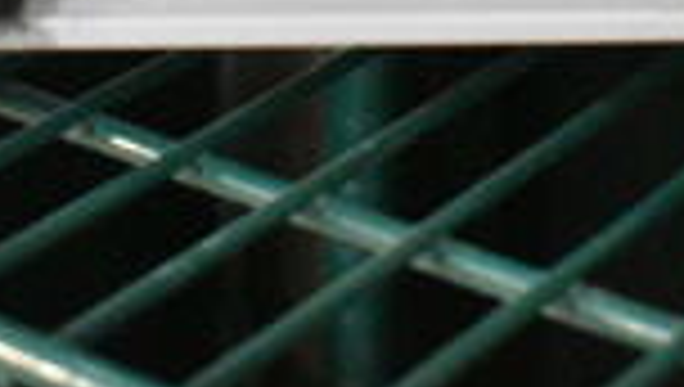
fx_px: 2743
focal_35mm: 151
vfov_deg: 7.7
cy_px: -414
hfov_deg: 14.2
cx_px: 315
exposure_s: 1/125
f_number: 4.5
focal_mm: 24
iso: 6400
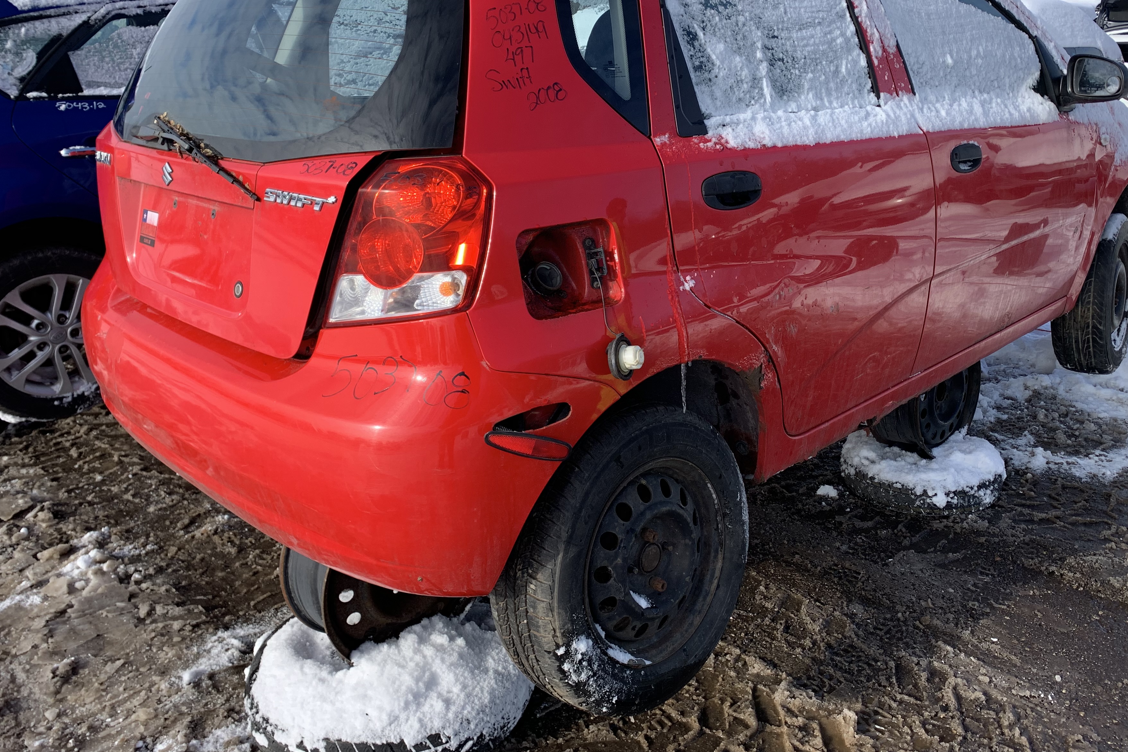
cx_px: 621
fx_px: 971
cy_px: 279
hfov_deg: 60.2
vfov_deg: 42.0
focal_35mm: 31
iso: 25
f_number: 1.8
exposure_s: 1/1536
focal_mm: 4.25
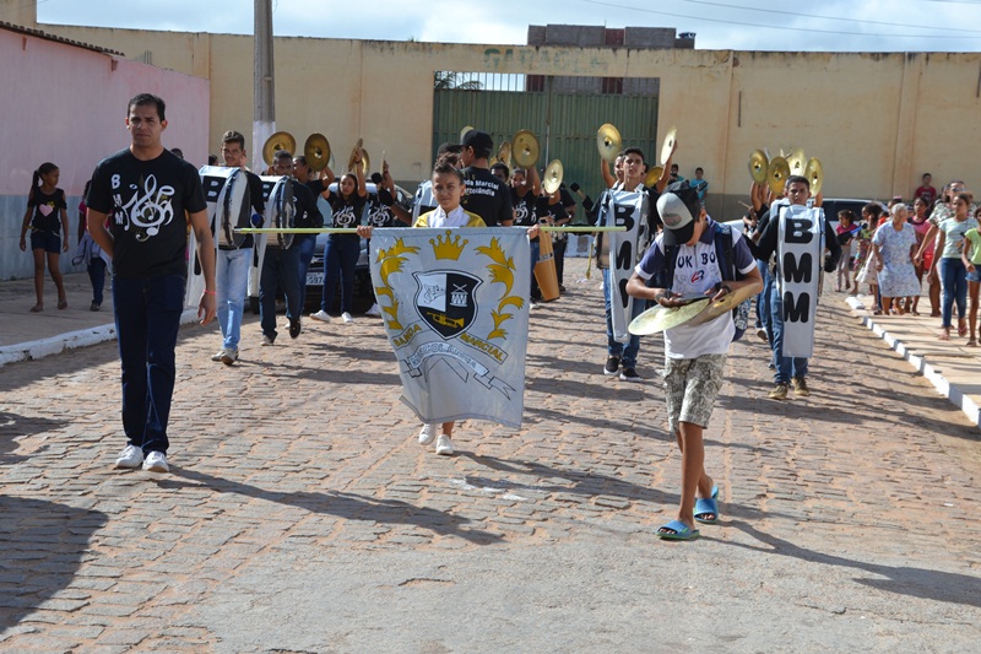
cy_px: 327
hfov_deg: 28.1
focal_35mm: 72
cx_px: 490
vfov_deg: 18.9
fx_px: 1961
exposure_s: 1/200
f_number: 7.1
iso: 100
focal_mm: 48
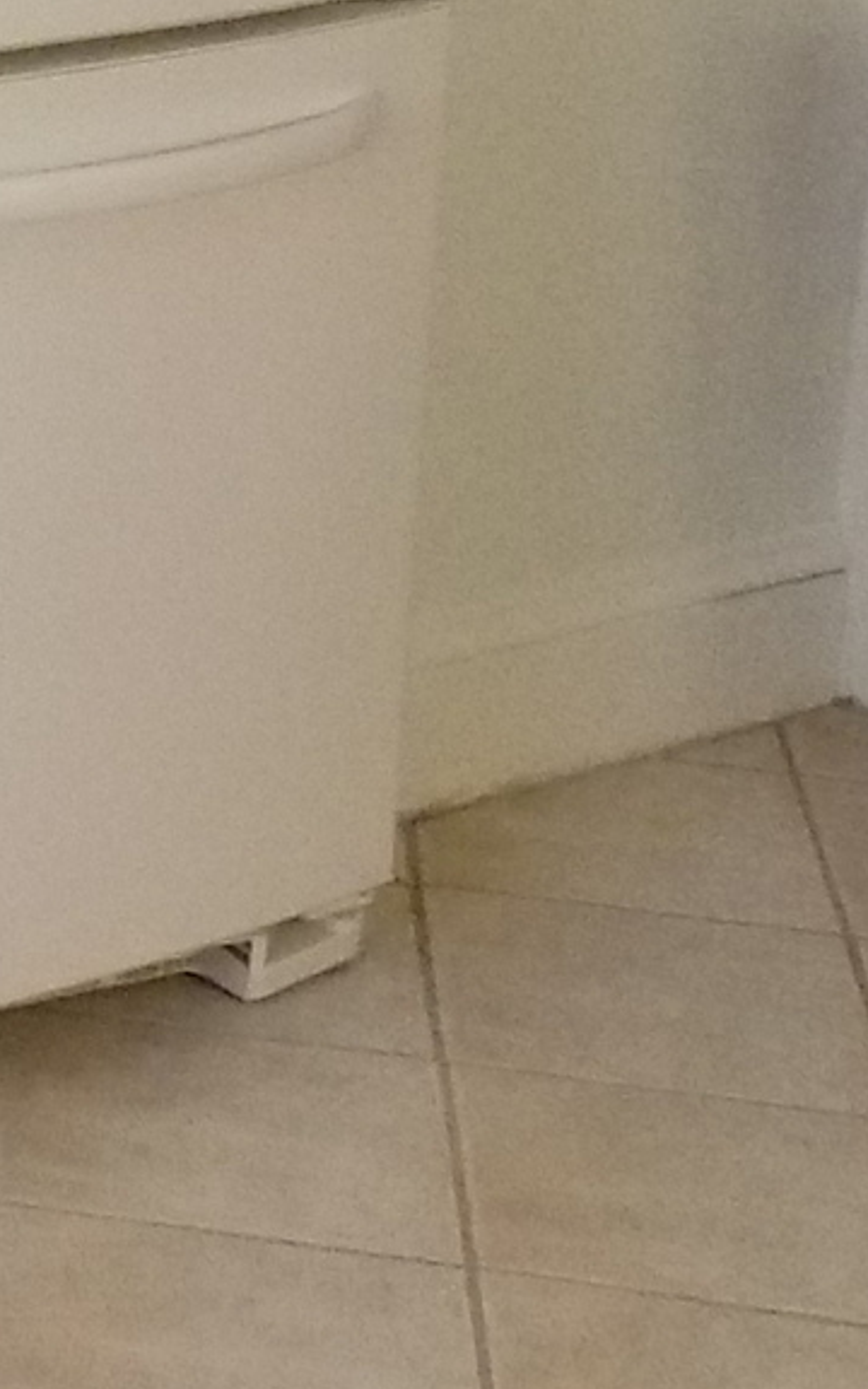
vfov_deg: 15.0
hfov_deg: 9.1
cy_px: -644
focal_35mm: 130
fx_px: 4920
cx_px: -1222
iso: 400
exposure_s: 1/30
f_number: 3.1
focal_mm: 4
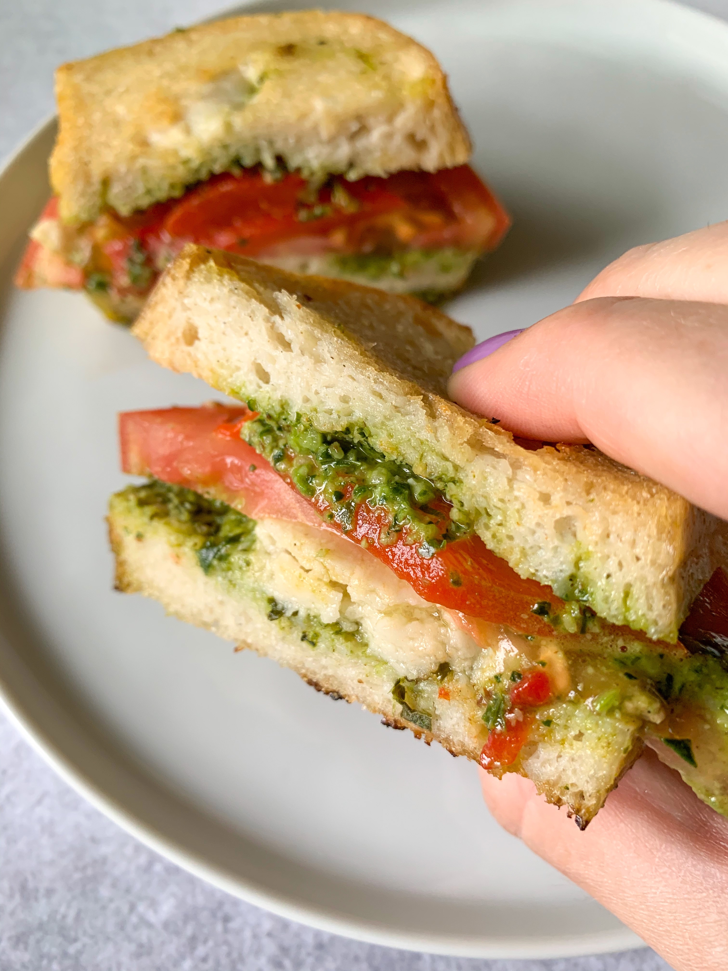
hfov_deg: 53.1
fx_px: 729
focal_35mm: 26
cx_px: 364
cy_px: 486
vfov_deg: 67.3
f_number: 1.8
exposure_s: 1/120
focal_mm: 4.25
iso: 80
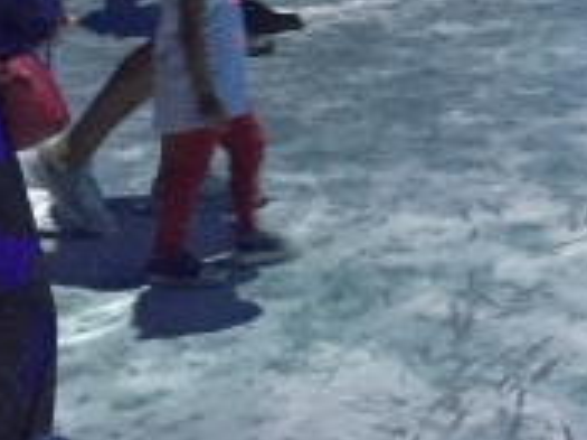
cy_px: -96
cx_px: 761
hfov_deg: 16.1
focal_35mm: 116
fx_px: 1966
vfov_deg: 12.4
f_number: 2.2
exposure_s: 1/15
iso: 320
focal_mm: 4.15
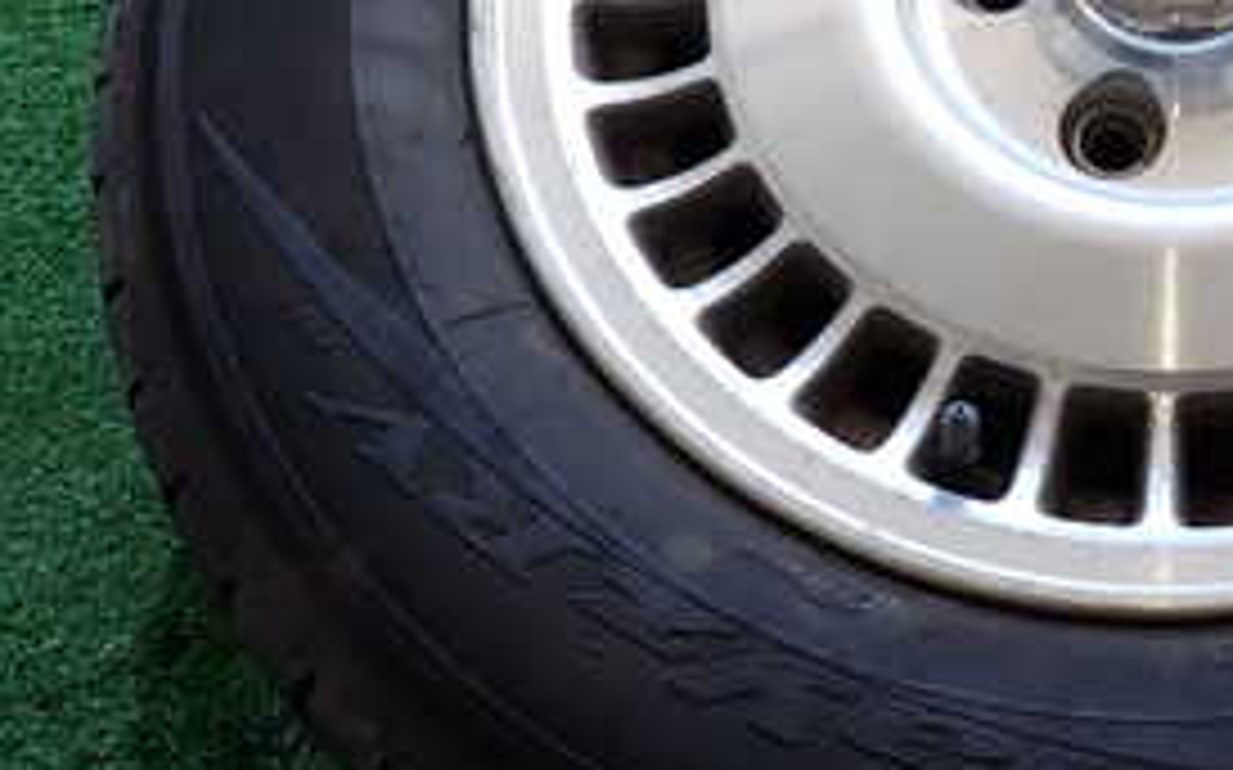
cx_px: 1269
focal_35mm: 58
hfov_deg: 32.0
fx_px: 1948
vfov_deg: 22.1
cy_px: 180
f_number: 2.8
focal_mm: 4.5
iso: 100
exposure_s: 1/100
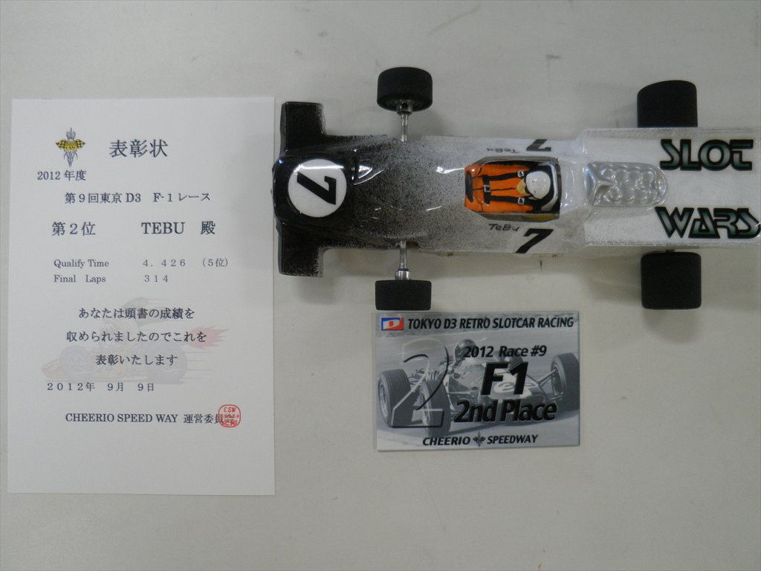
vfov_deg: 49.7
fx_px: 616
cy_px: 286
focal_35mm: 28
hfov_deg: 63.4
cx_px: 380
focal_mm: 5
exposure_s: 1/30
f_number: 3.2
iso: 160
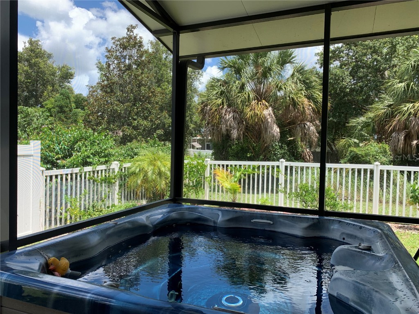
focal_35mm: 26
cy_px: 157
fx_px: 315
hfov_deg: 67.3
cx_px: 210
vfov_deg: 53.1
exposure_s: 1/587
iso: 25
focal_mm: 4.25
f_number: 1.8
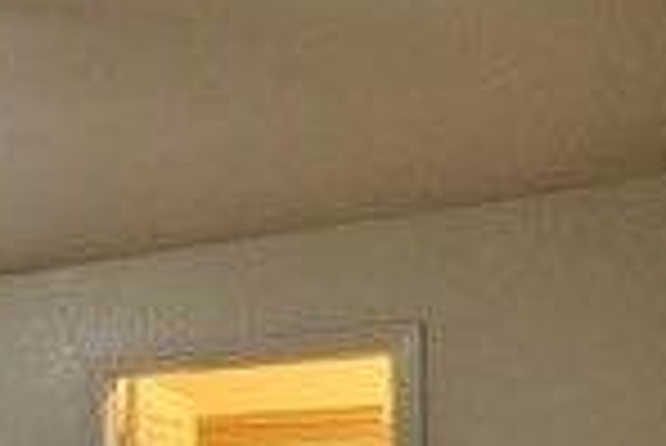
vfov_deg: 20.4
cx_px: -562
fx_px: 1167
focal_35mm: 63
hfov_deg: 20.7
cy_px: 523
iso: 400
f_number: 2.2
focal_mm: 2.22
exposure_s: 1/60
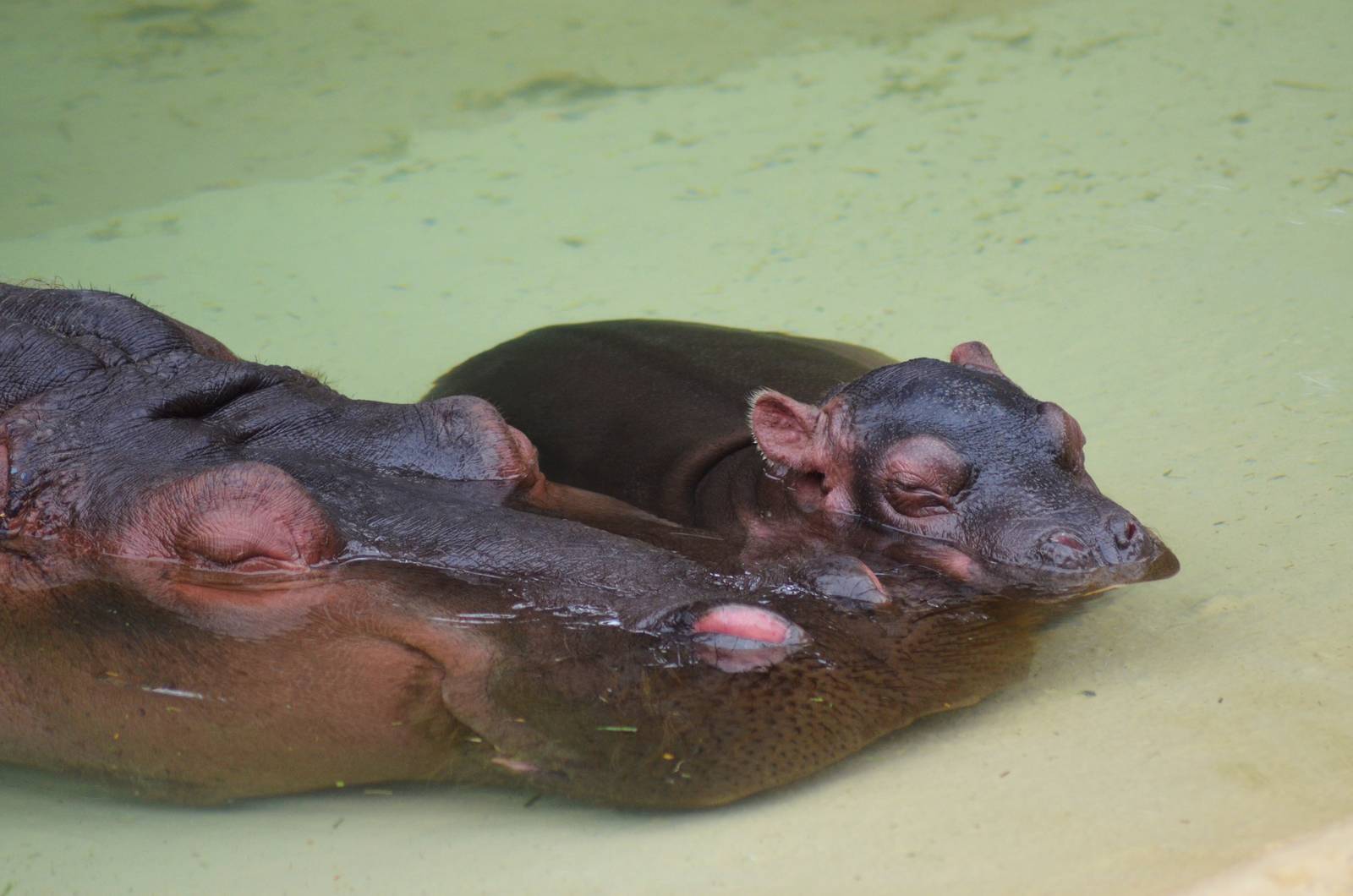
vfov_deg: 4.0
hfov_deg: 6.0
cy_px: 448
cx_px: 676
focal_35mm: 345
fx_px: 12940
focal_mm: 230
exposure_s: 1/1000
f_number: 5
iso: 800
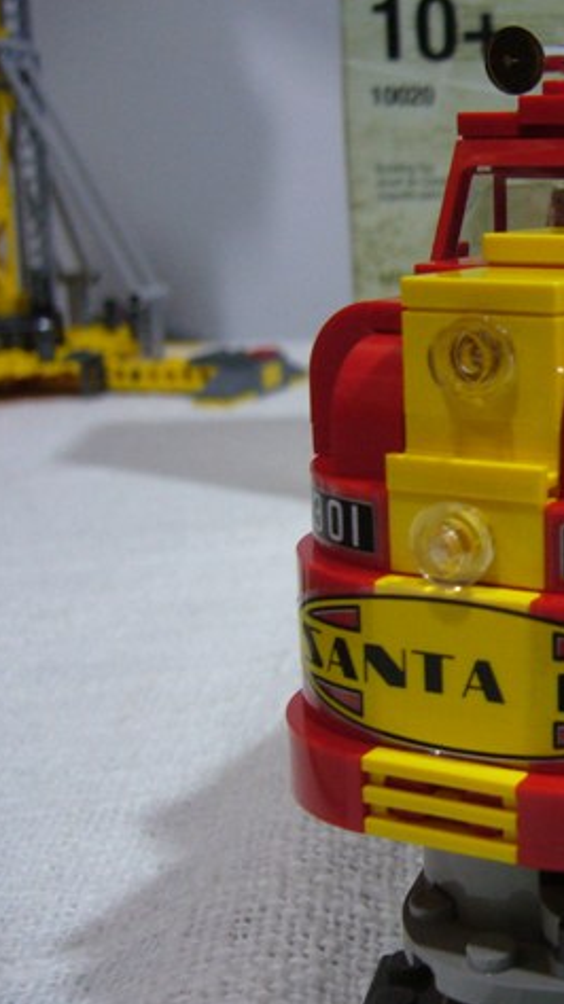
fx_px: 1412
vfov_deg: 39.2
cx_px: 666
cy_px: 502
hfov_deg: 21.1
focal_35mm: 53
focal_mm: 6
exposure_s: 1/8
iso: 200
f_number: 2.9
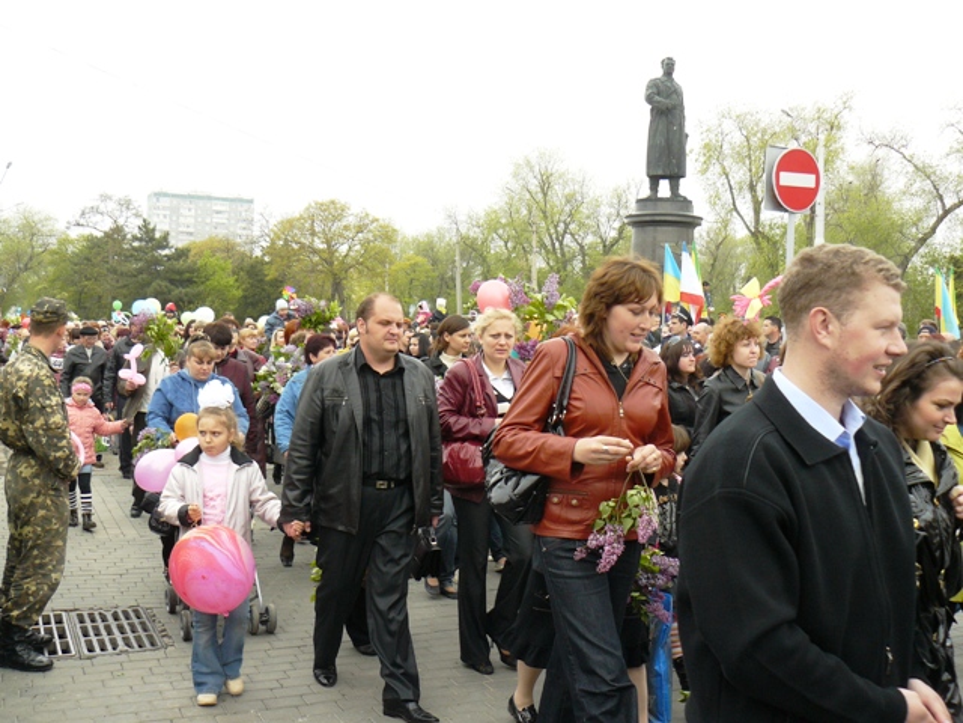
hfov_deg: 51.4
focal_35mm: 36
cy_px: 362
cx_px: 482
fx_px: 1002
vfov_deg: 39.7
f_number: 4
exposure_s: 1/250
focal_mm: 6
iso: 100
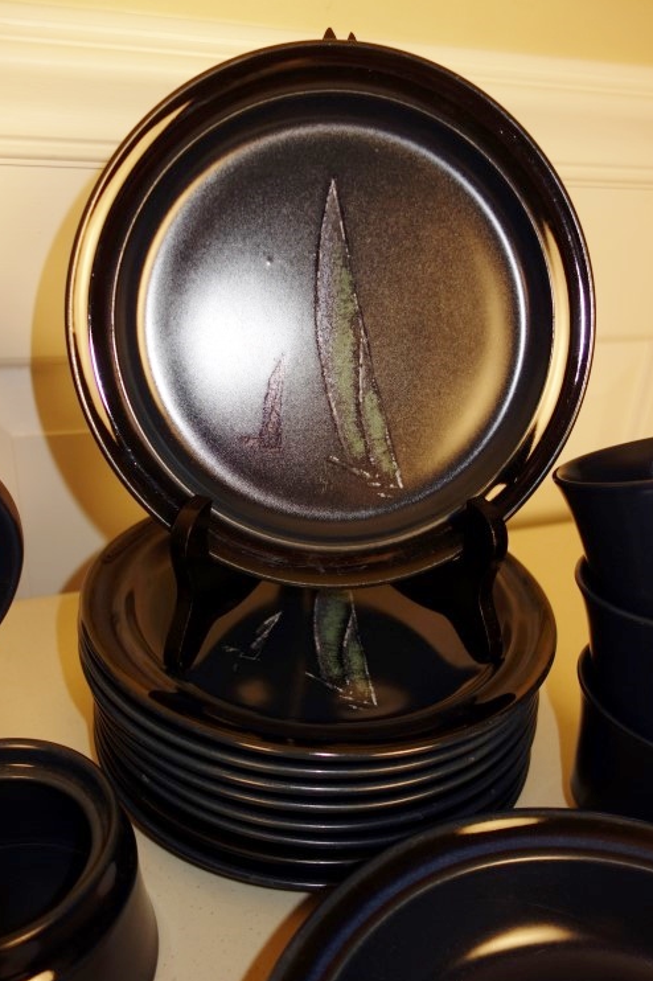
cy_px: 504
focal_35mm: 29
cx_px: 326
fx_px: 790
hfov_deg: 44.9
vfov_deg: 63.7
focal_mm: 10.4
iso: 125
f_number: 1.8
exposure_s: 1/250
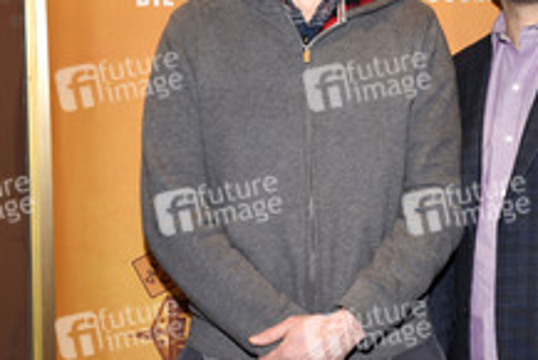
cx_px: 400
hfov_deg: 24.2
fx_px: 1241
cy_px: 144
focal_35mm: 83
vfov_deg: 16.5
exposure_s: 1/50
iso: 800
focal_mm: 40
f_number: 6.3
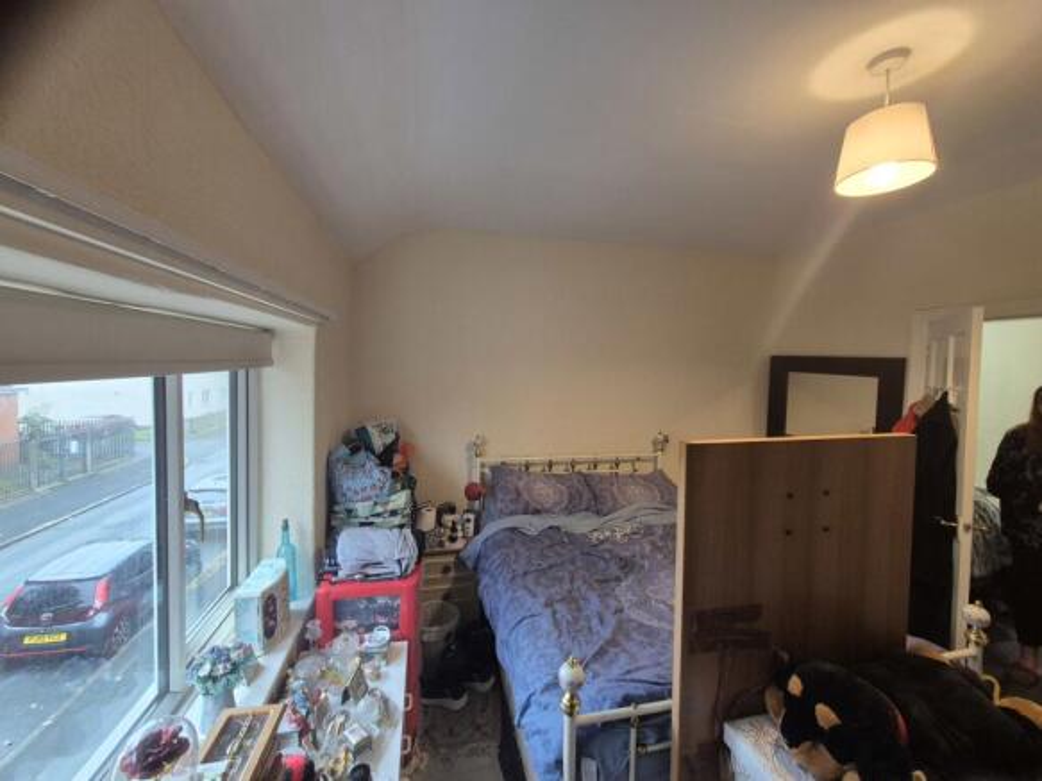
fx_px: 391
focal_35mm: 13
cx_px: 521
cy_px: 390
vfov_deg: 89.9
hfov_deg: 106.2
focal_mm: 2.2
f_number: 2.2
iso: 320
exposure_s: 1/50
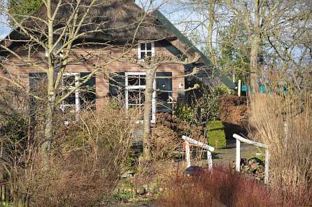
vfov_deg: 8.3
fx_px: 1428
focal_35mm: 165
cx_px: 156
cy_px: 104
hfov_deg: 12.5
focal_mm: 110
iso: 320
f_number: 5.6
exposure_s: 1/800
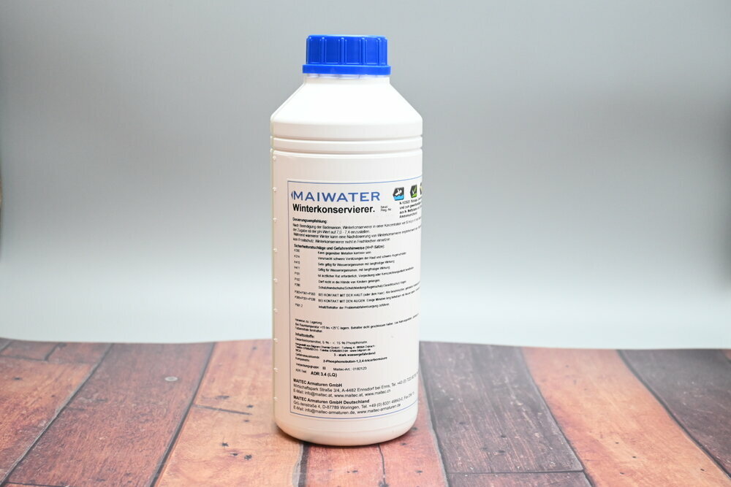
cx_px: 366
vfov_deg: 25.1
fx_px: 1097
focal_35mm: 54
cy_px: 244
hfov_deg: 36.9
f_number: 5.3
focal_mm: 36
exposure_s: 1/60
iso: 1250
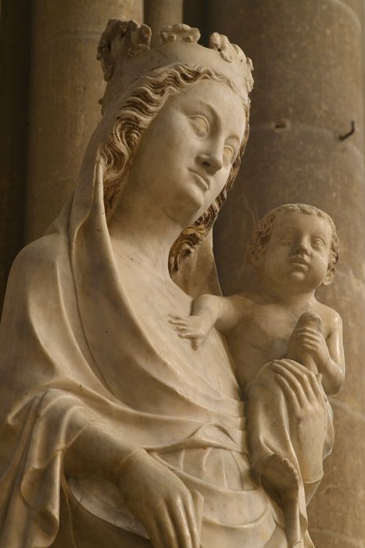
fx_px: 2736
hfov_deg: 7.6
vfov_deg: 11.4
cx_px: 182
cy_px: 274
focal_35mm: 180
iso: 64
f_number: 11
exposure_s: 1.6
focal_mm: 180
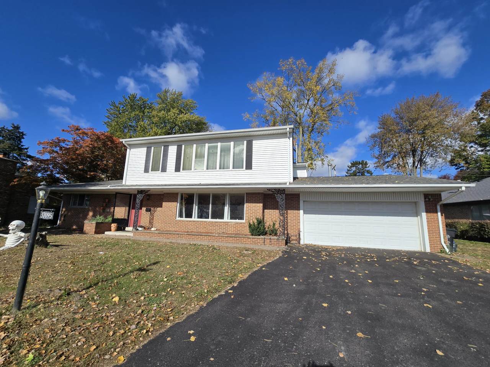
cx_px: 245
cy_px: 184
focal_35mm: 13
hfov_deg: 106.2
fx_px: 184
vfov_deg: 89.9
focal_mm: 2.2
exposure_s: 1/3273
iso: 50
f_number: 2.2
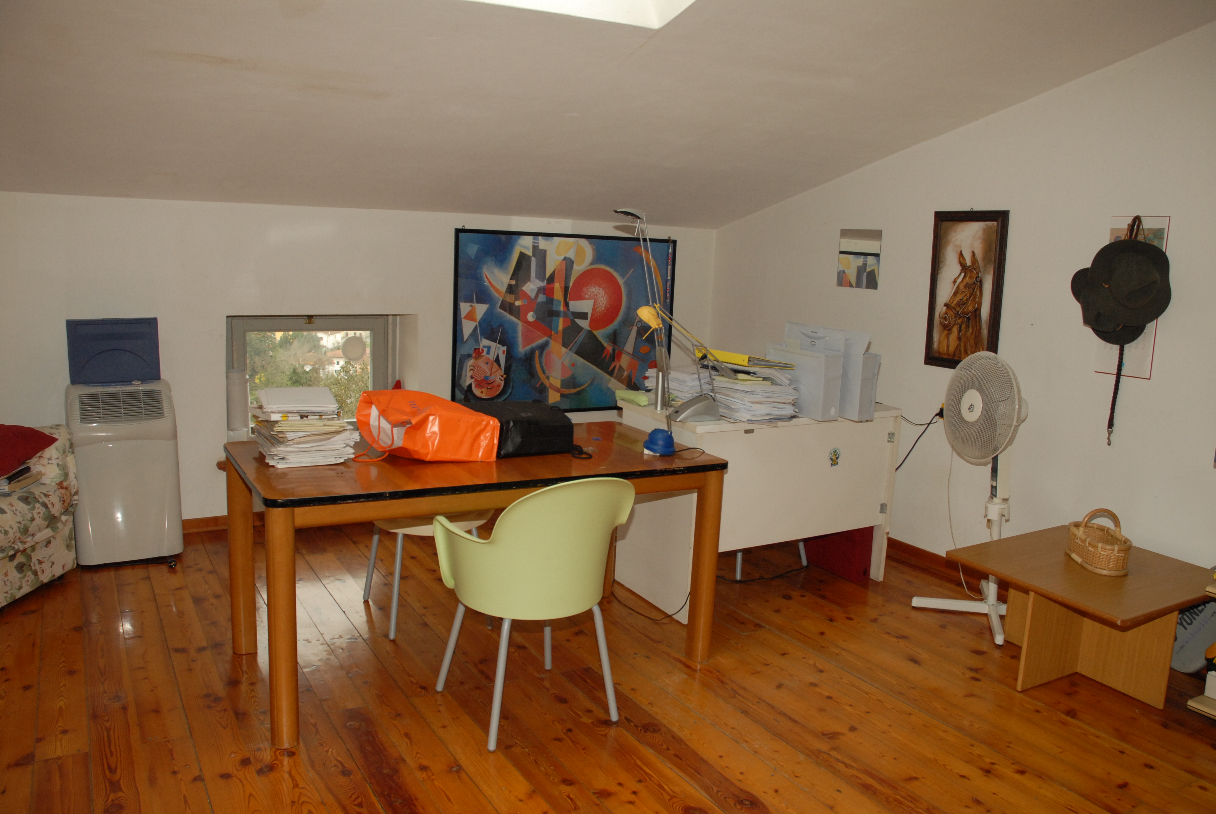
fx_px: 913
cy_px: 407
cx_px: 608
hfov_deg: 67.3
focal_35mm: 27
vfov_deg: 48.0
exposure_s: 1/60
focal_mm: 18
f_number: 6.3
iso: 500
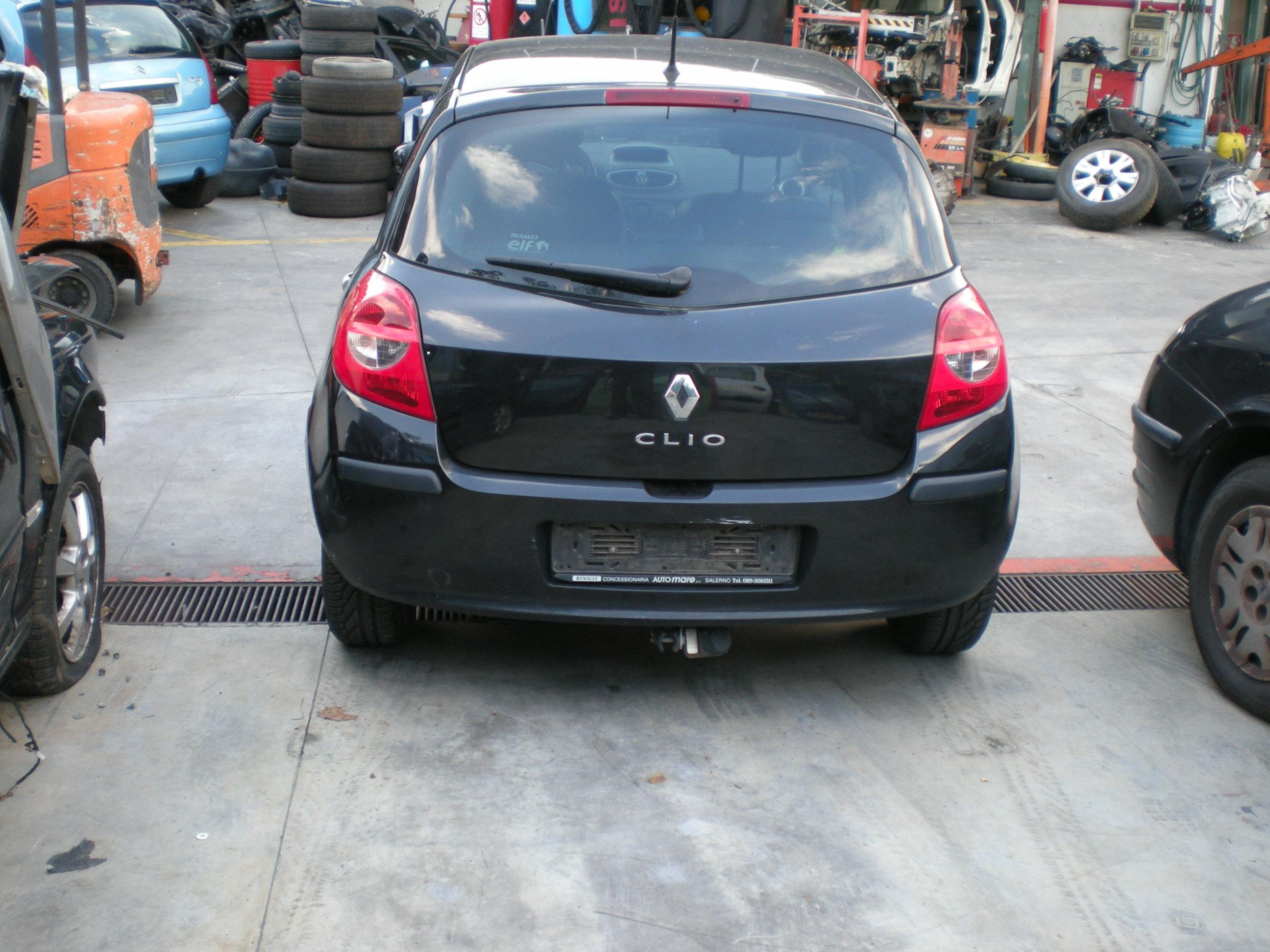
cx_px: 635
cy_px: 476
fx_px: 1394
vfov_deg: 37.7
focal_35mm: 38
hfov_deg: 49.0
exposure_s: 1/63.1
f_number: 3.1
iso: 100
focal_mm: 6.3
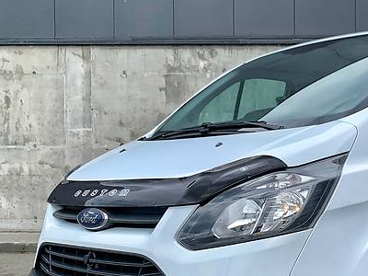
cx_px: 340
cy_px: 199
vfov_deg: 27.7
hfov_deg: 34.5
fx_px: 553
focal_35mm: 52
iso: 25
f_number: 1.8
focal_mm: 4.2
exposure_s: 1/1282
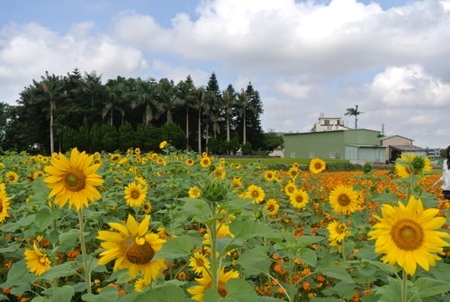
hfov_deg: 63.6
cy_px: 151
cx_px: 225
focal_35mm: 29
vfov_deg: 45.1
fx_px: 363
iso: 100
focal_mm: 11
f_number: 5
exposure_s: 1/400
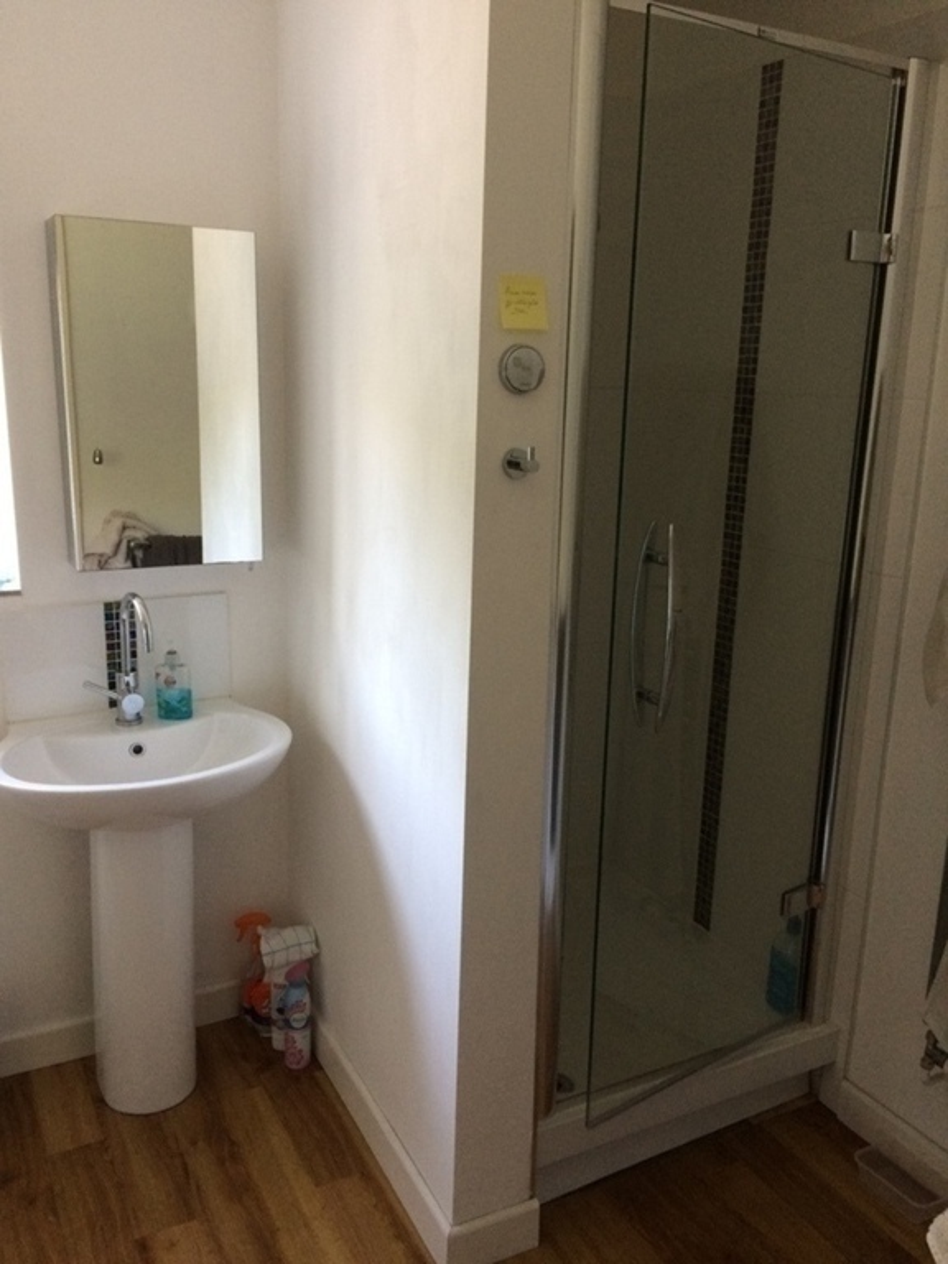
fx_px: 1059
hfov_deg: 48.2
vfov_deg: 61.7
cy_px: 632
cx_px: 474
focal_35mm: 29
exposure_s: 1/33
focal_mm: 4.15
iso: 80
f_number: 2.2
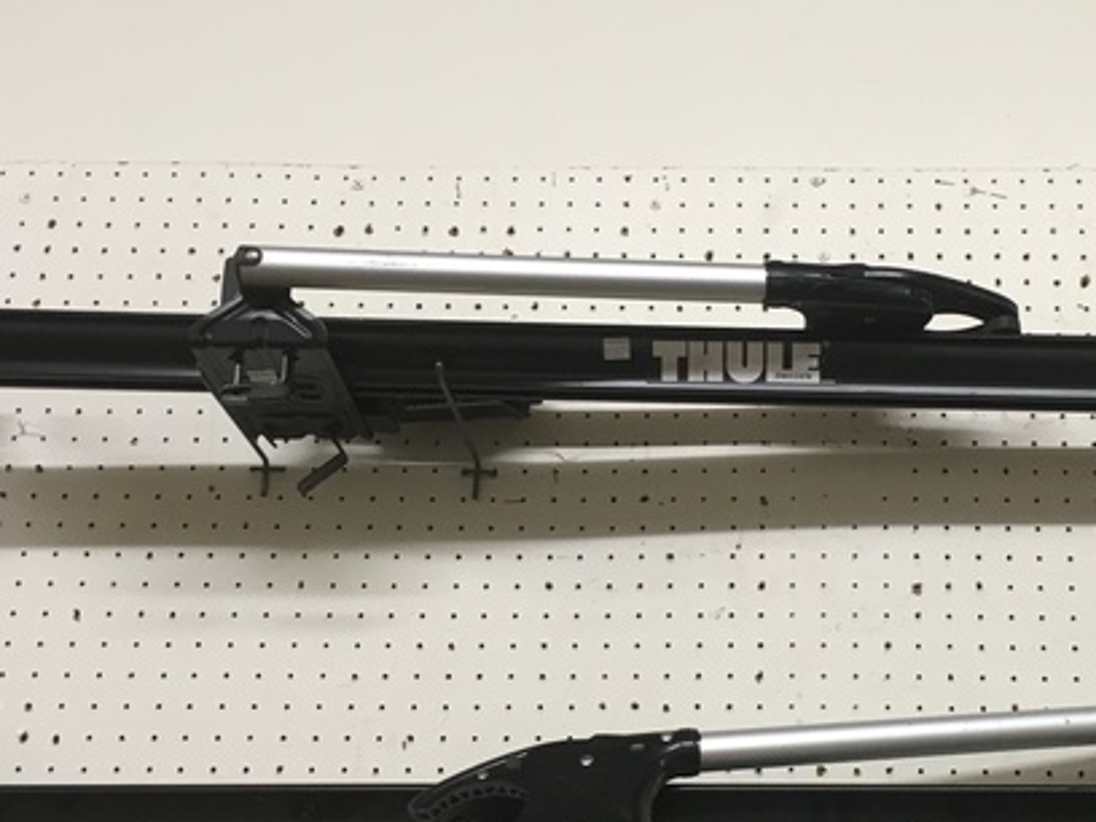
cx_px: 802
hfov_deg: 34.3
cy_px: 457
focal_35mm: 55
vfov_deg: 26.5
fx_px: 1741
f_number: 2.2
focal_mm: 4.15
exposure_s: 1/30
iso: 80
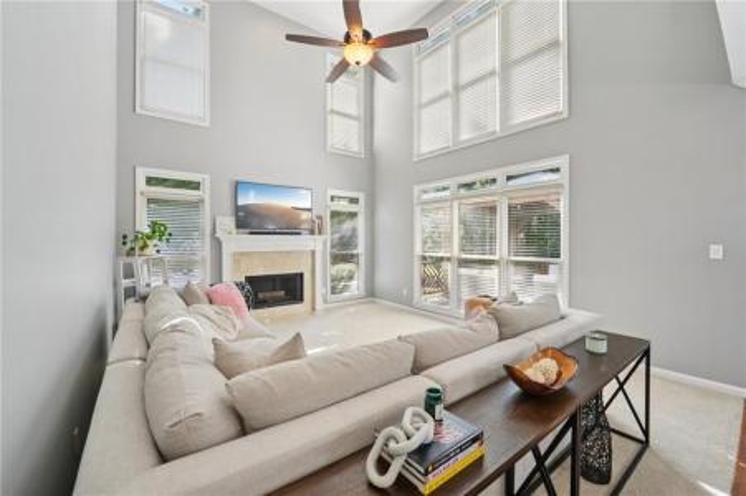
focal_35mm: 14
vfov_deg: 81.1
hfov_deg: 104.3
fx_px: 290
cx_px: 373
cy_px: 248
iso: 320
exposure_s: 1/25
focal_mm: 14
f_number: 8
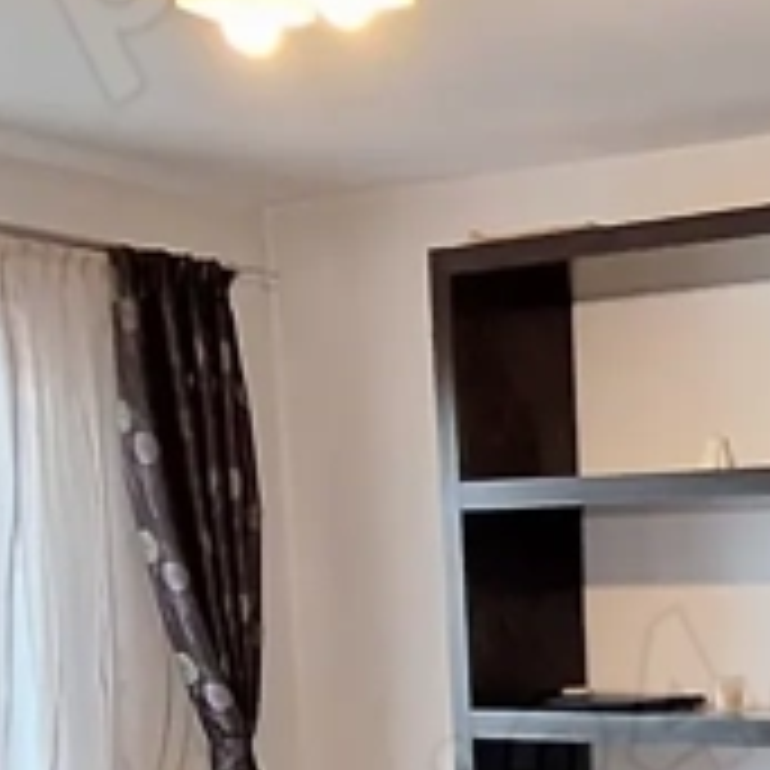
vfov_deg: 23.6
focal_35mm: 67
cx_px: 1040
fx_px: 1686
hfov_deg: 22.6
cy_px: 914
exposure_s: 1/24
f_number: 2.2
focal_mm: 1.74
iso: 200
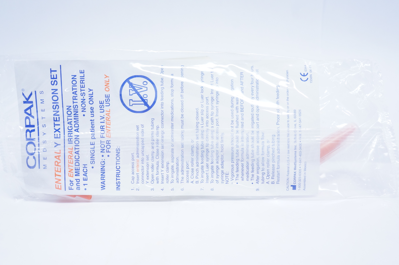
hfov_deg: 62.0
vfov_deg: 43.5
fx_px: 332
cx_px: 200
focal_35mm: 30
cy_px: 132
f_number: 7.1
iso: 1600
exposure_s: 1/60
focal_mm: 20
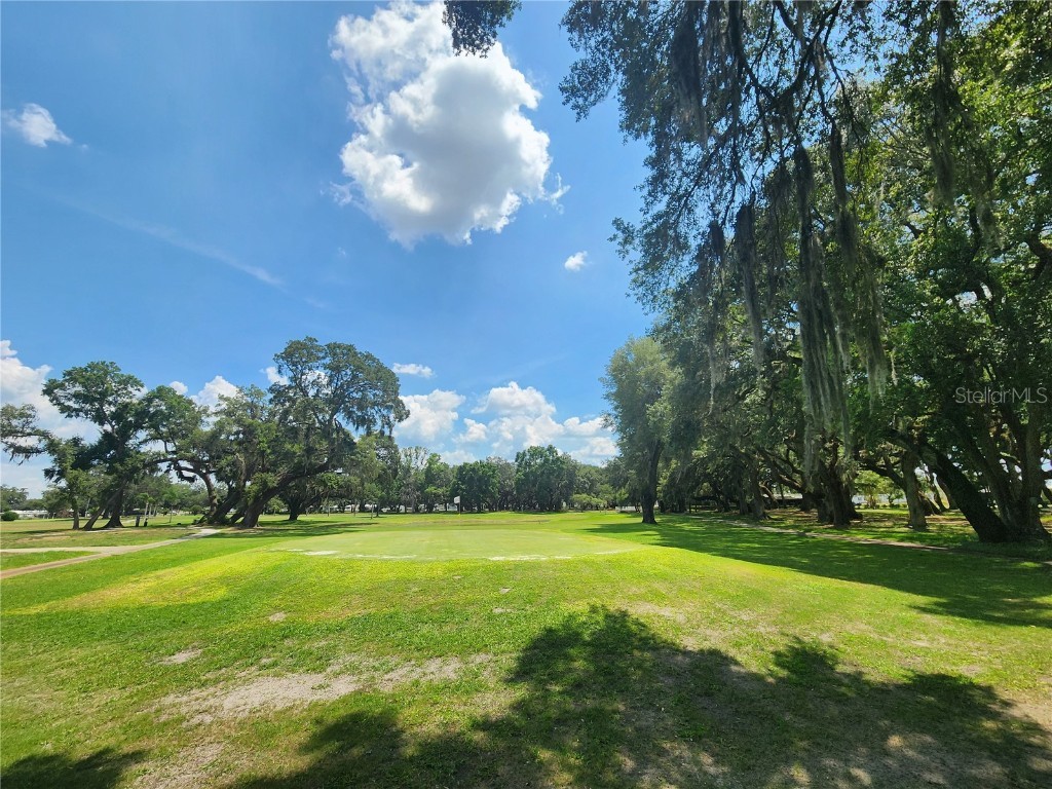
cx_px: 526
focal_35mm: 13
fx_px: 395
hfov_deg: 106.2
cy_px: 394
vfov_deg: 89.9
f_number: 2.2
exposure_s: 1/2417
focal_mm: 2.2
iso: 50
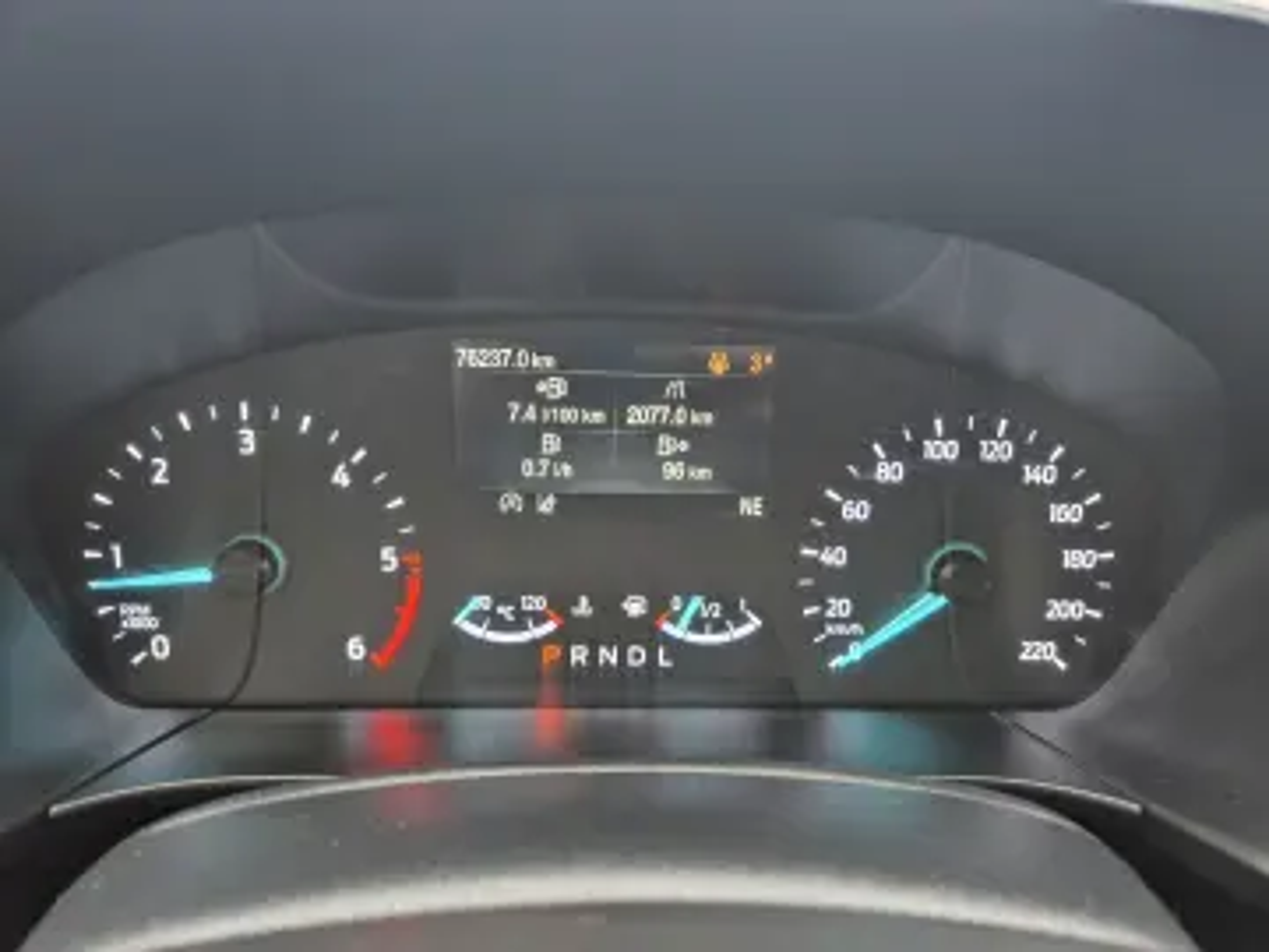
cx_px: 634
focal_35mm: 23
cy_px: 476
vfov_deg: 58.9
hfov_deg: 73.9
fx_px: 843
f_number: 1.8
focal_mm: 5.4
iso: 320
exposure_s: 1/32
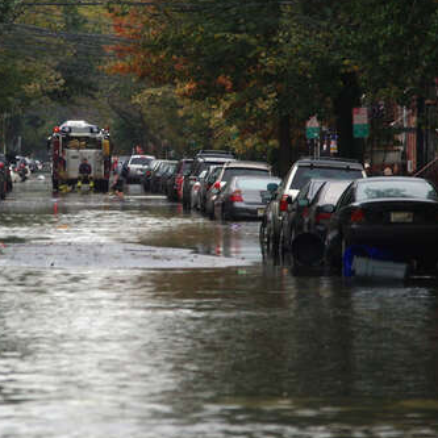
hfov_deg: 2.8
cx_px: 78
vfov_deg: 2.8
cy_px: 174
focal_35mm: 629
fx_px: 9004
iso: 400
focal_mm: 200
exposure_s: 1/100
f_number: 5.6
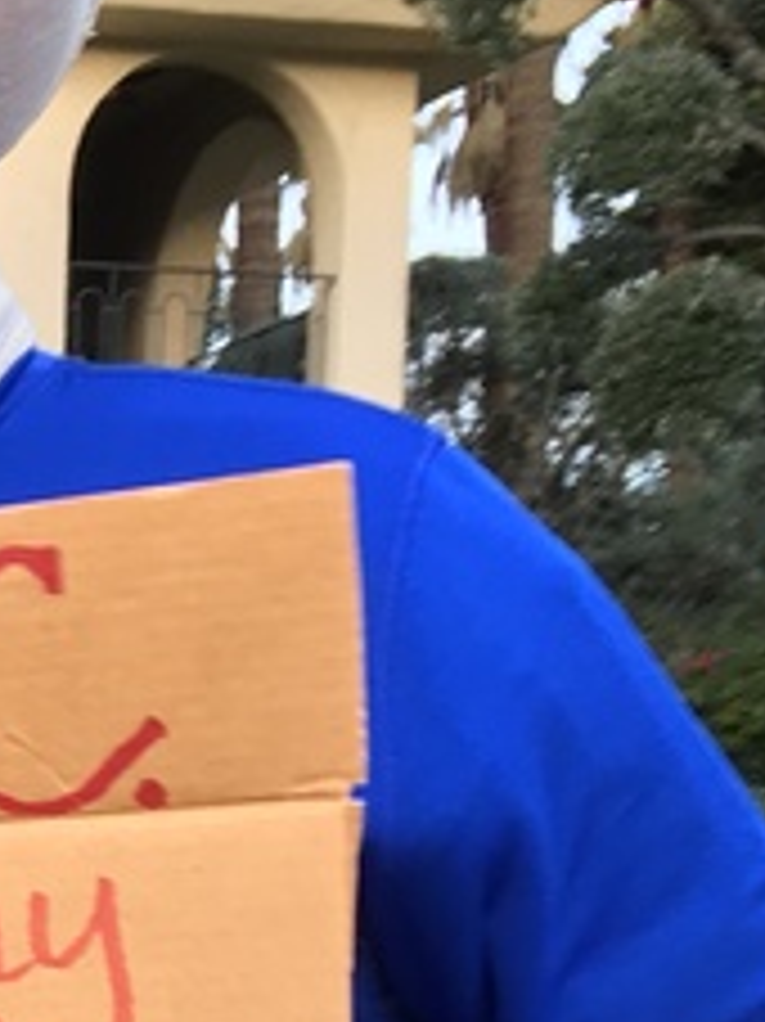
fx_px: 3421
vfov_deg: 16.4
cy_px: 1177
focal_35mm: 116
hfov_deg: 11.7
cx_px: -675
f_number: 2.2
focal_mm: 4.15
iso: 25
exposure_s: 1/60
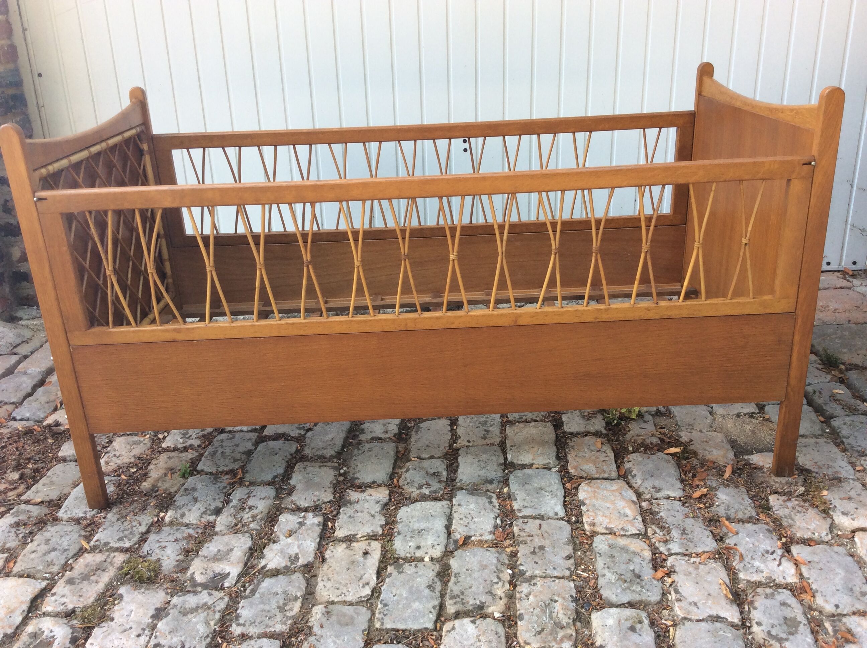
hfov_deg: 56.9
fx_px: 800
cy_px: 324
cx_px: 434
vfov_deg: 44.1
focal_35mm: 32
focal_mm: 3.3
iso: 32
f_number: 2.4
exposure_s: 1/172
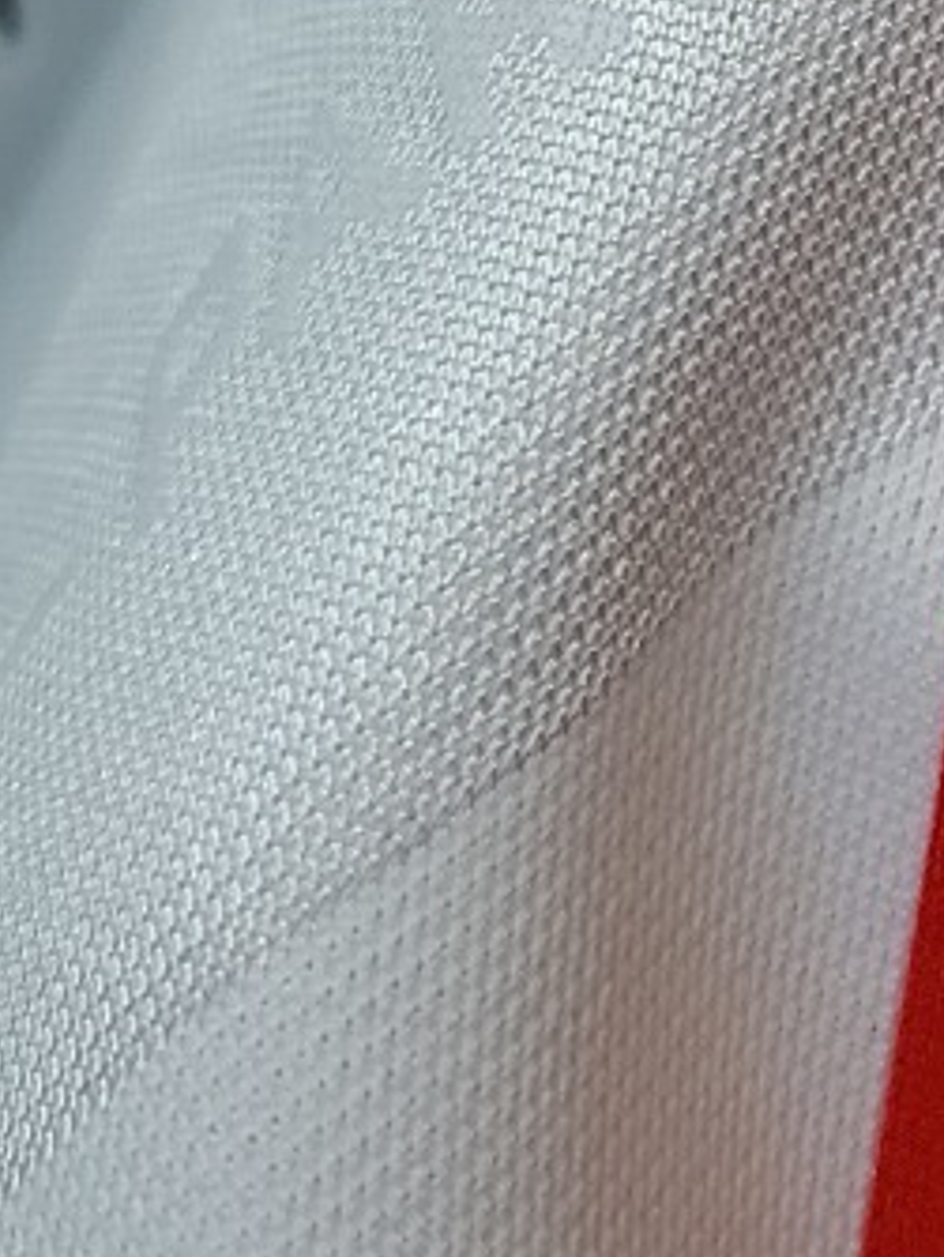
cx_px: 1305
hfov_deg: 16.4
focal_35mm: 84
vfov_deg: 22.2
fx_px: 3050
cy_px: -68
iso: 320
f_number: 1.5
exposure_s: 1/50
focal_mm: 4.3
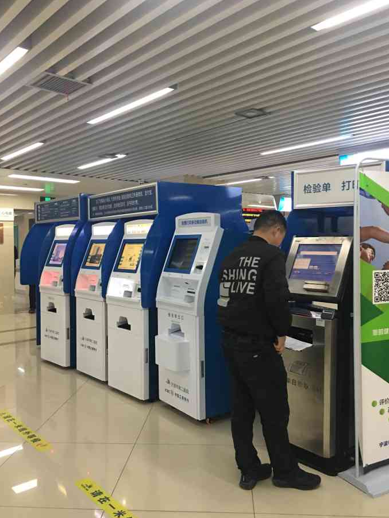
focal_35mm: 30
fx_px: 449
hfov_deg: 46.8
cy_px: 258
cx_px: 196
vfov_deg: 60.0
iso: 125
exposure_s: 1/17
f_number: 2.2
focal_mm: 4.15
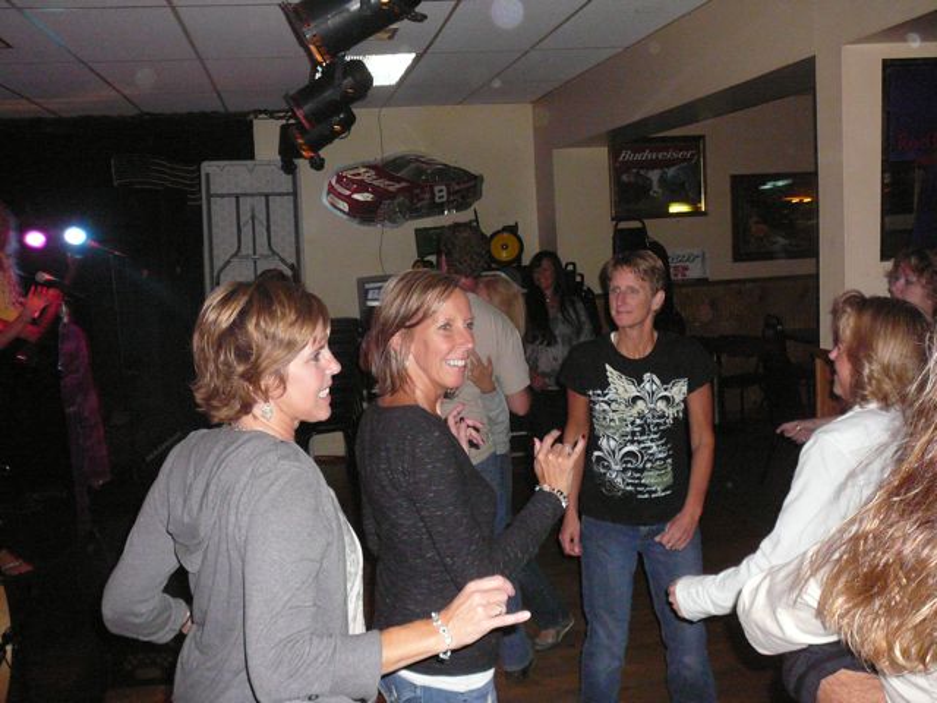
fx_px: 947
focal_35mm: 35
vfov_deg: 40.7
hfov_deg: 52.6
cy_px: 352
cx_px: 468
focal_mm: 5.2
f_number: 2.8
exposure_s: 1/30
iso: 400
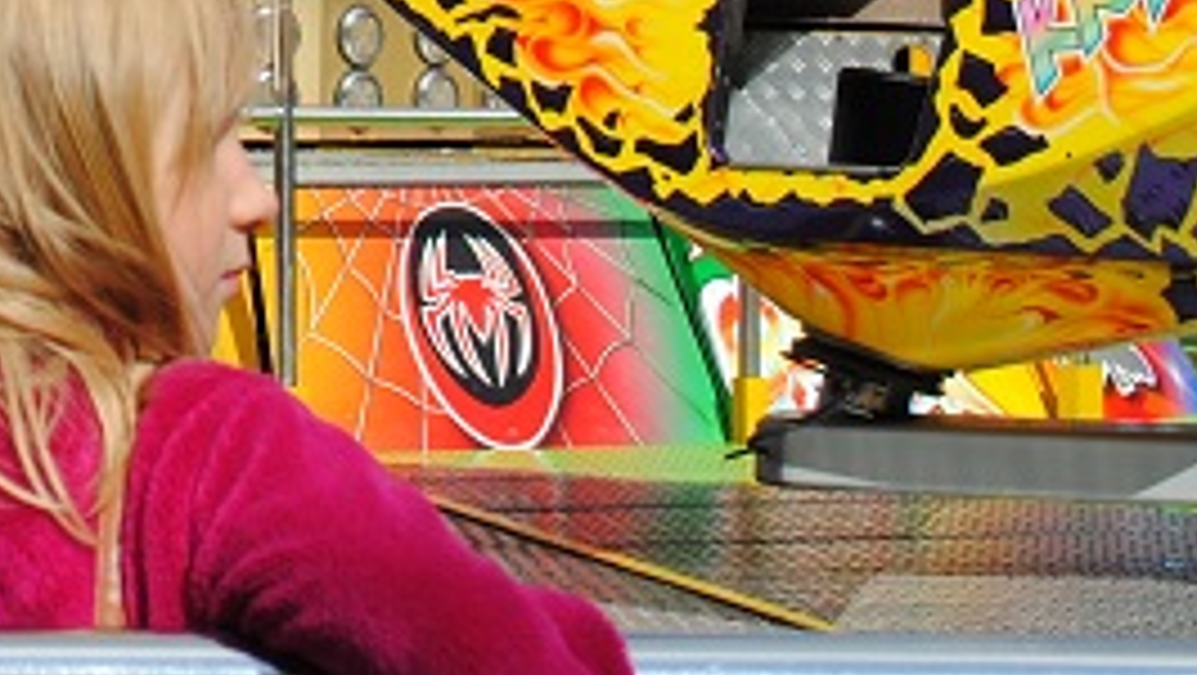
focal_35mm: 189
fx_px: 6002
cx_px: -338
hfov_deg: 11.1
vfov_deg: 6.2
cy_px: -799
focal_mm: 32
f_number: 9
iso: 100
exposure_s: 1/320
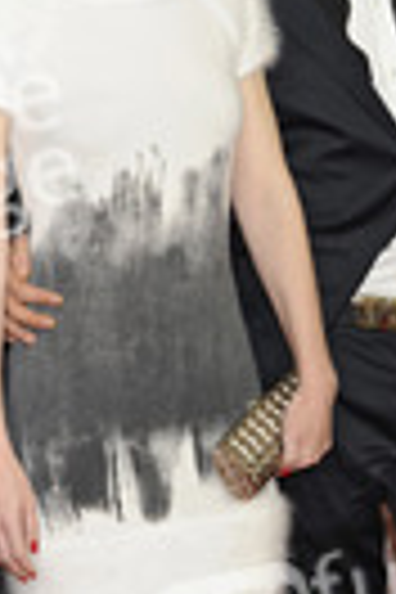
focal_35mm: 152
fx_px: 2508
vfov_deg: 13.5
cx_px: -22
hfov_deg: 9.0
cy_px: 405
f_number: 5.6
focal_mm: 50
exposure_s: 1/125
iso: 500
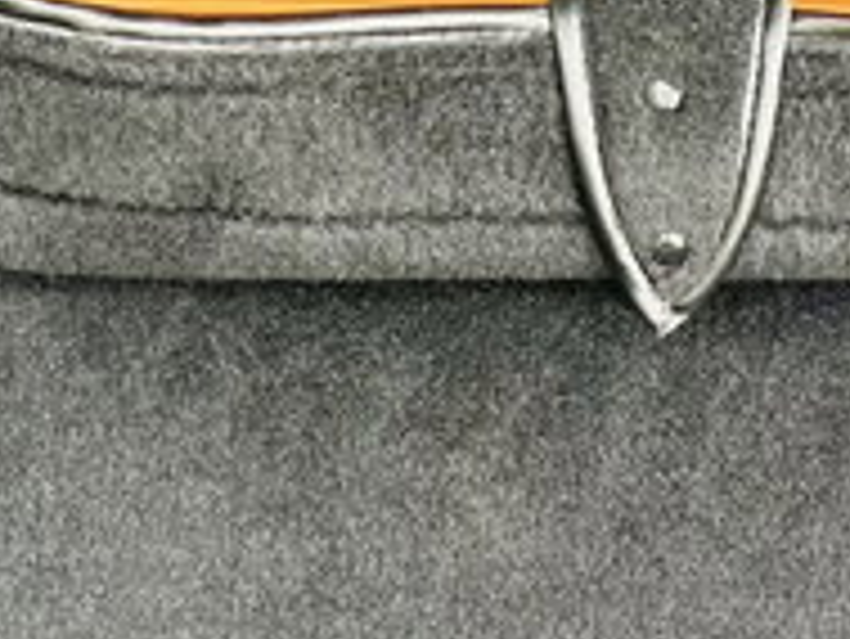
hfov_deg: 15.1
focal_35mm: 130
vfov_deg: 11.4
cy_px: 554
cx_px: 693
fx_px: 3194
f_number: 1.78
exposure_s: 1/121
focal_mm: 6.76
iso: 125
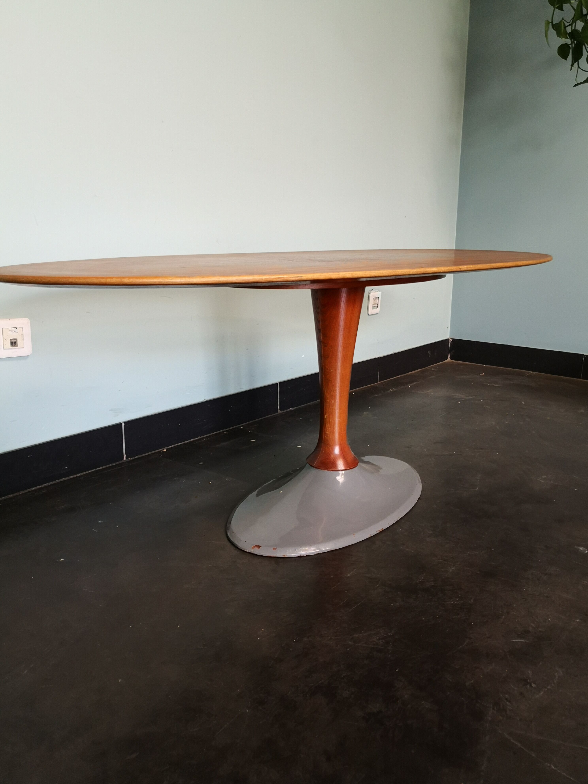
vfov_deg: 65.3
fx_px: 612
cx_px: 294
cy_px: 392
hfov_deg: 51.4
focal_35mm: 27
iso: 160
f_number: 1.6
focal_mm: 3.95
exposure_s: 1/33.3
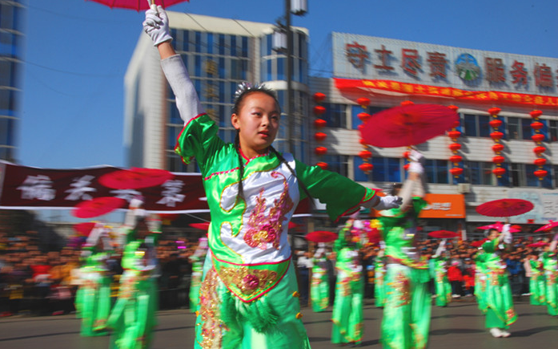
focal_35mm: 42
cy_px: 164
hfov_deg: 47.7
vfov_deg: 30.8
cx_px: 279
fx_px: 631
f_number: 25
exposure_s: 1/30
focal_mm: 27
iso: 100
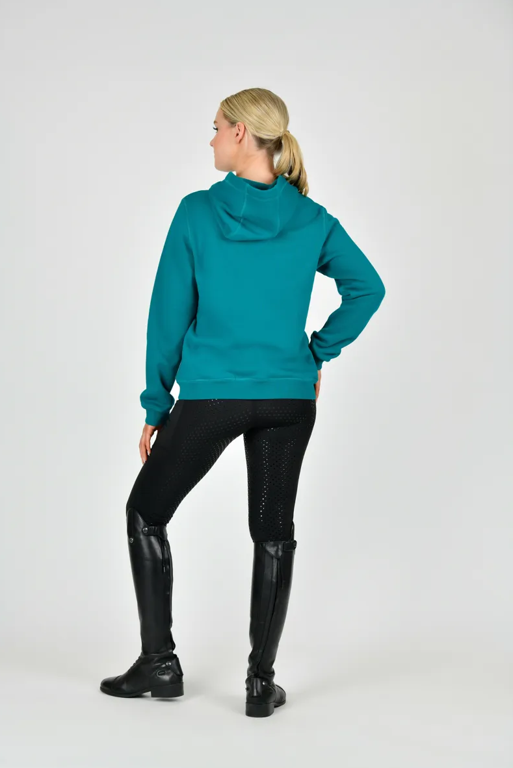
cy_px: 388
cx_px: 254
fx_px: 1517
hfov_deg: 19.2
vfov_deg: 28.5
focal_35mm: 71
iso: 100
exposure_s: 1/160
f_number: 5
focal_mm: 70
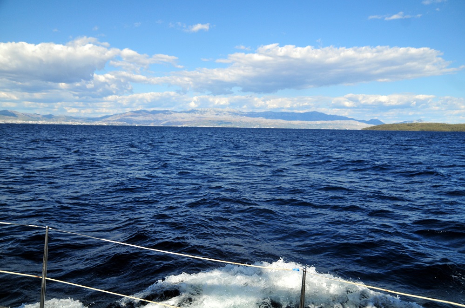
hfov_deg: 62.0
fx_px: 387
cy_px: 154
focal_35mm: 30
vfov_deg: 43.5
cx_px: 232
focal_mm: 20
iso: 320
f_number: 5
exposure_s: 1/4000
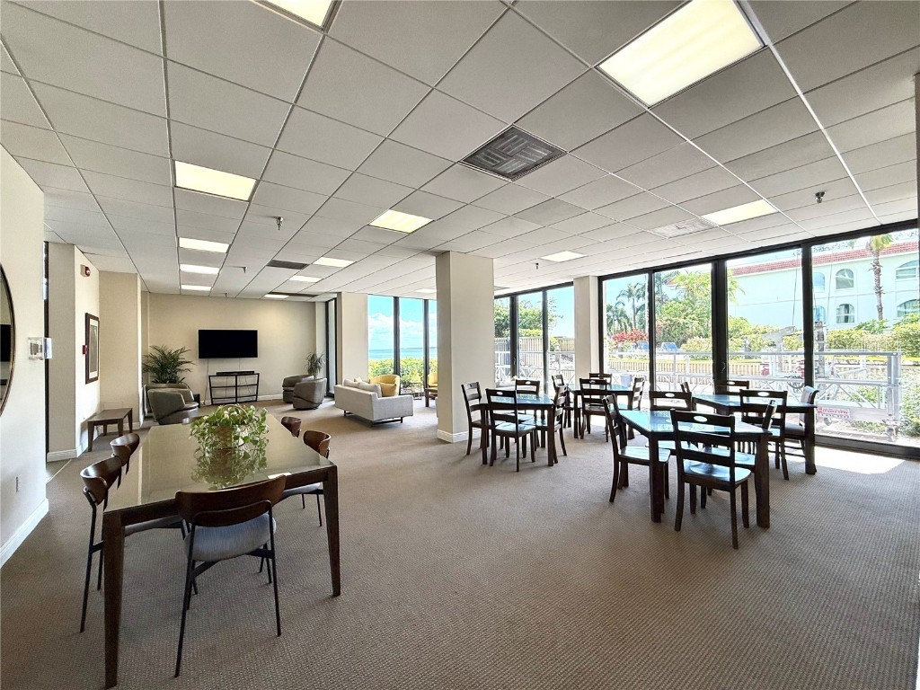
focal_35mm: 14
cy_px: 345
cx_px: 460
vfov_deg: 85.7
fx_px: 372
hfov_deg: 102.1
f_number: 2.2
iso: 64
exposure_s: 1/128
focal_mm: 2.22
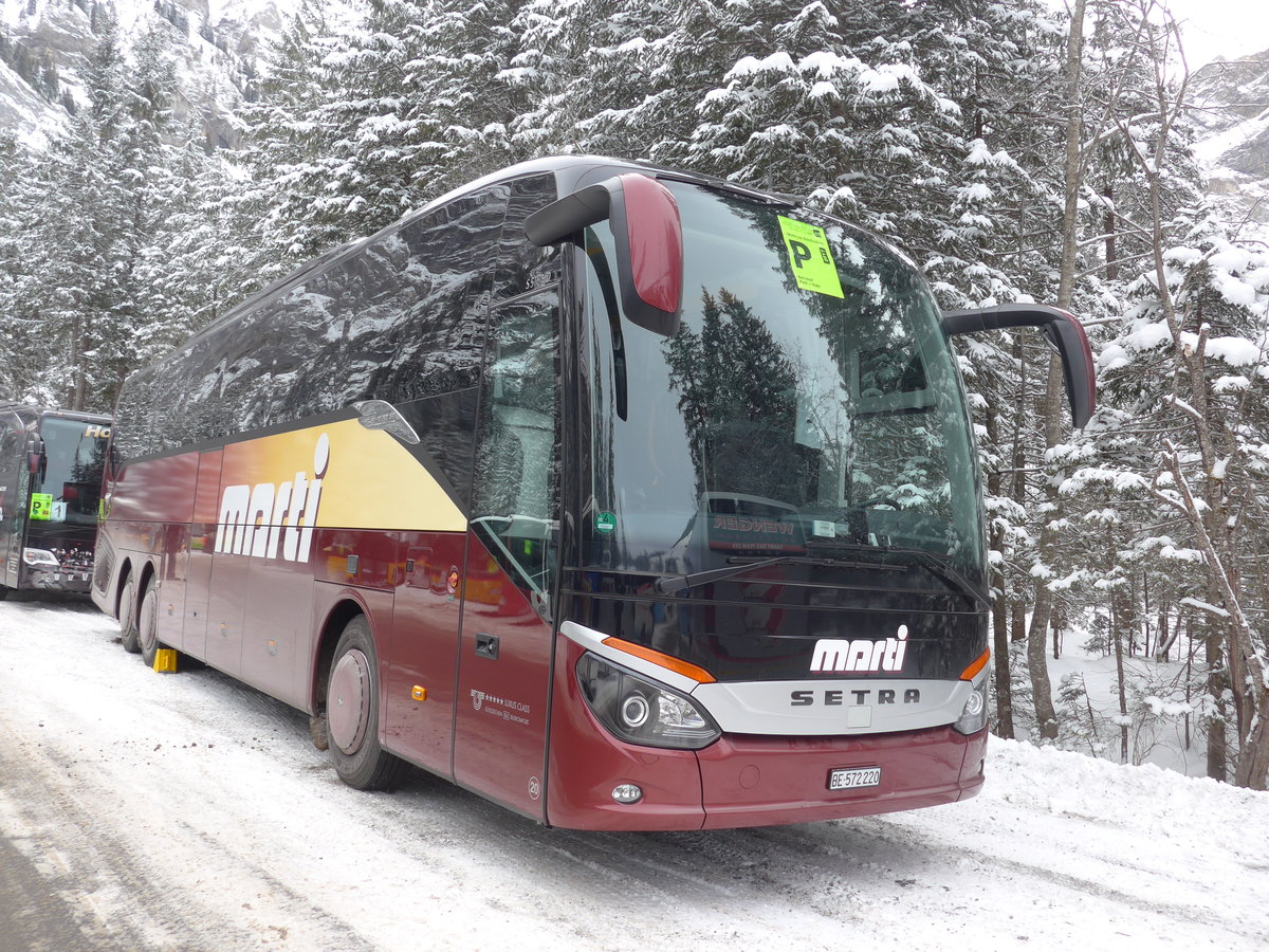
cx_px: 634
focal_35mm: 29
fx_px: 1063
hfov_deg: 61.7
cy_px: 476
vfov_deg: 48.2
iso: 80
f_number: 2.8
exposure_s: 1/200
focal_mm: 6
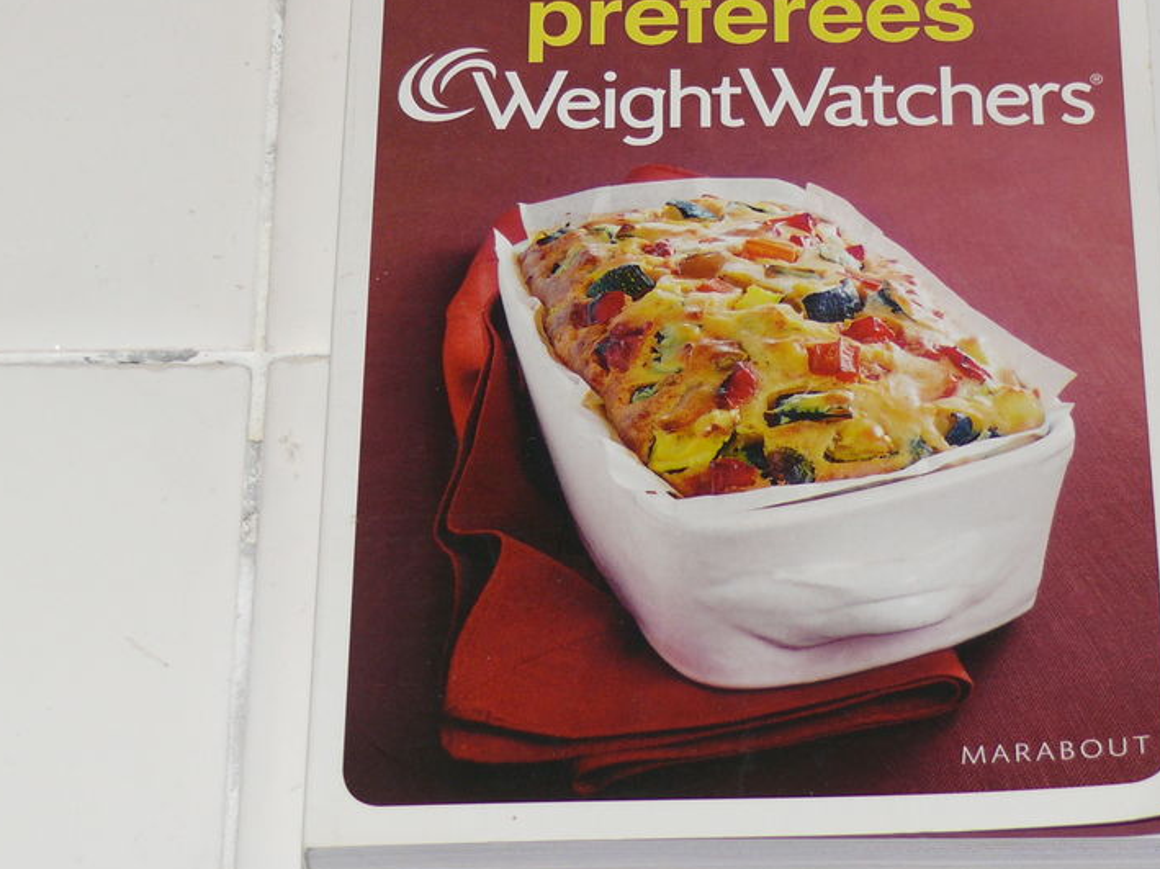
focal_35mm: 127
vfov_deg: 11.6
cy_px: 290
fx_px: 4254
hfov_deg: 15.5
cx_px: 769
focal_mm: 13.9
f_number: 3.2
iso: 100
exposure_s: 1/30
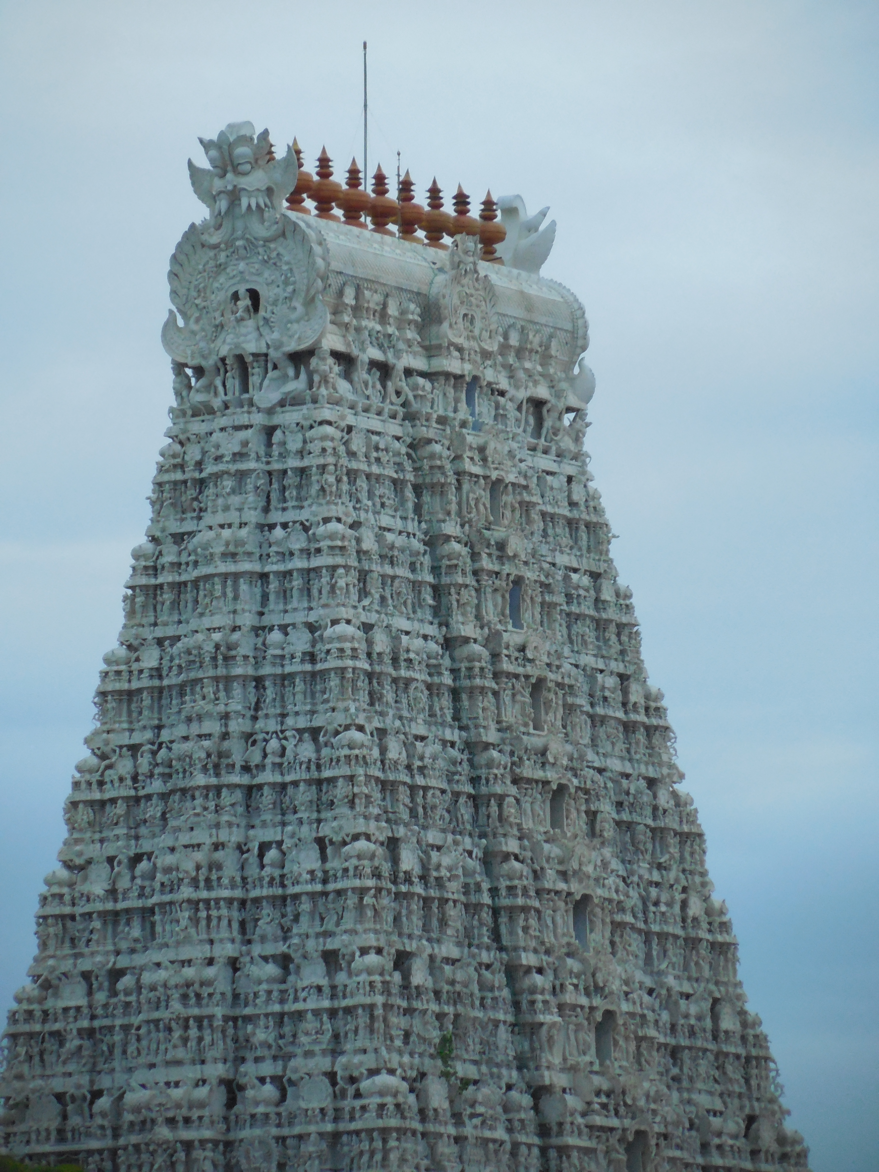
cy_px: 586
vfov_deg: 6.5
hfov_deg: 4.9
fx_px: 10360
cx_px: 440
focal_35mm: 306
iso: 800
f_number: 5.5
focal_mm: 55.1
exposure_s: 1/60
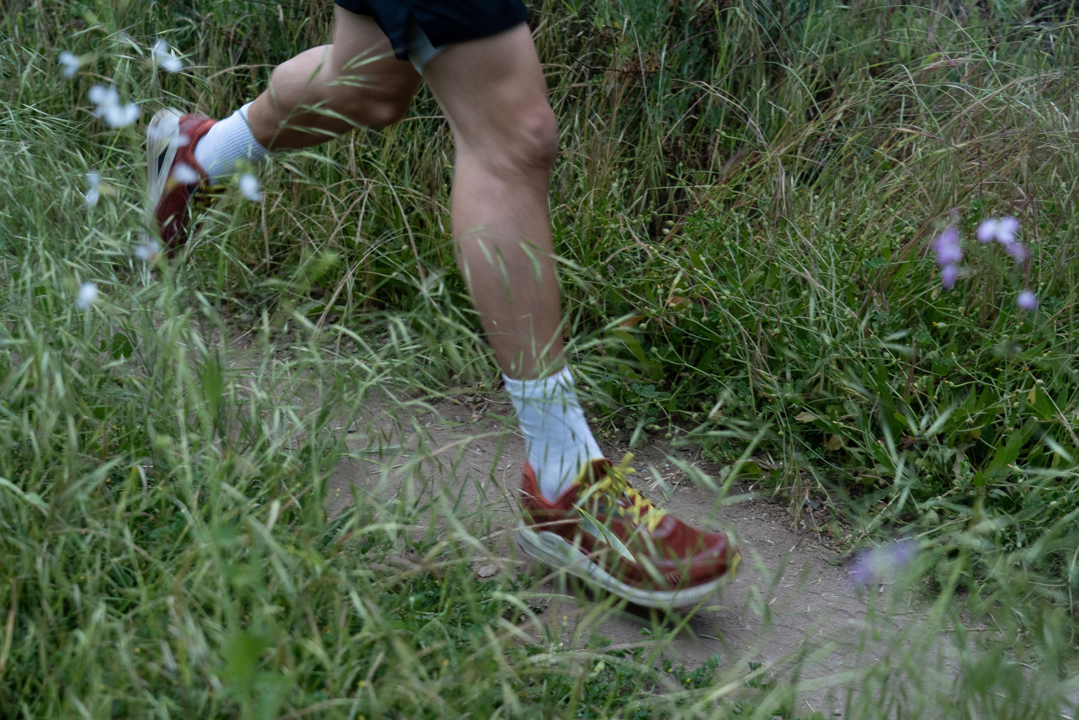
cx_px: 540
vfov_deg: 27.5
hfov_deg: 40.3
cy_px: 360
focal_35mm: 49
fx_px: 1469
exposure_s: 1/250
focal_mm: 49
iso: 1250
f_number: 4
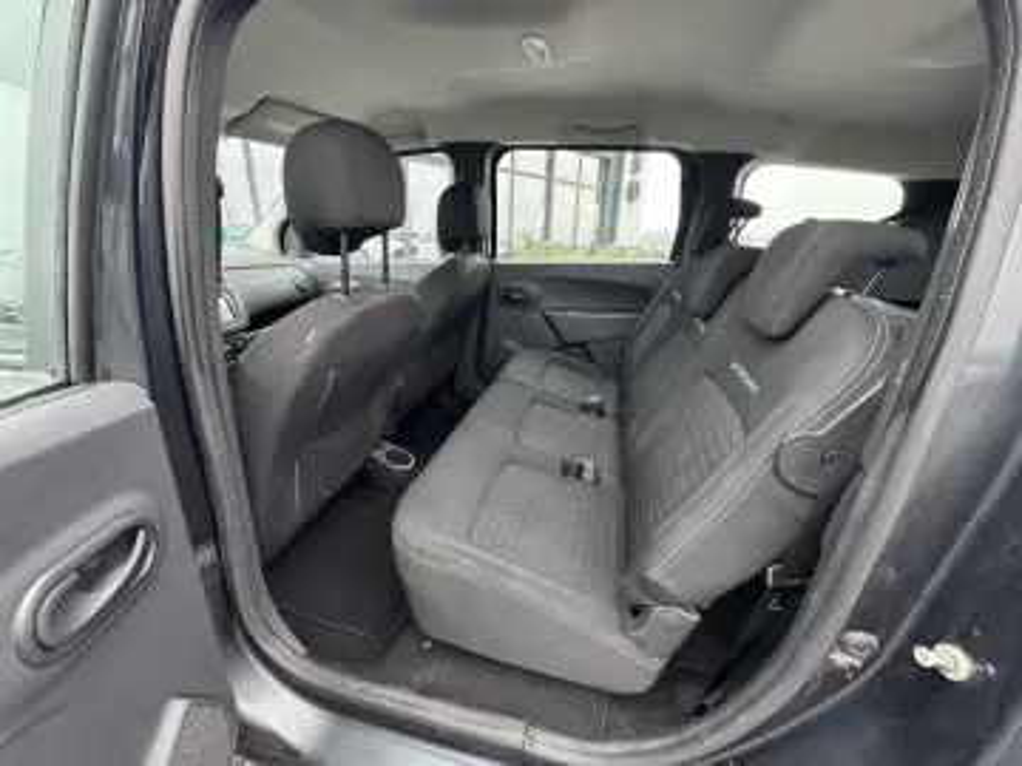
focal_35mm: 14
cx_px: 511
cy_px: 383
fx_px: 413
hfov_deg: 102.1
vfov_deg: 85.7
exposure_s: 1/89
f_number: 2.2
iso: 320
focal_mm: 2.22
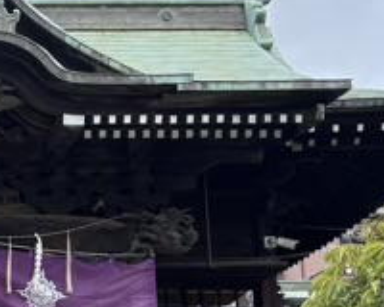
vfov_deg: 17.1
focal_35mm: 89
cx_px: -61
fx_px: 1011
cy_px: 262
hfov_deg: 20.3
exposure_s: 1/1220
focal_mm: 5.96
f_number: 1.6
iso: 50
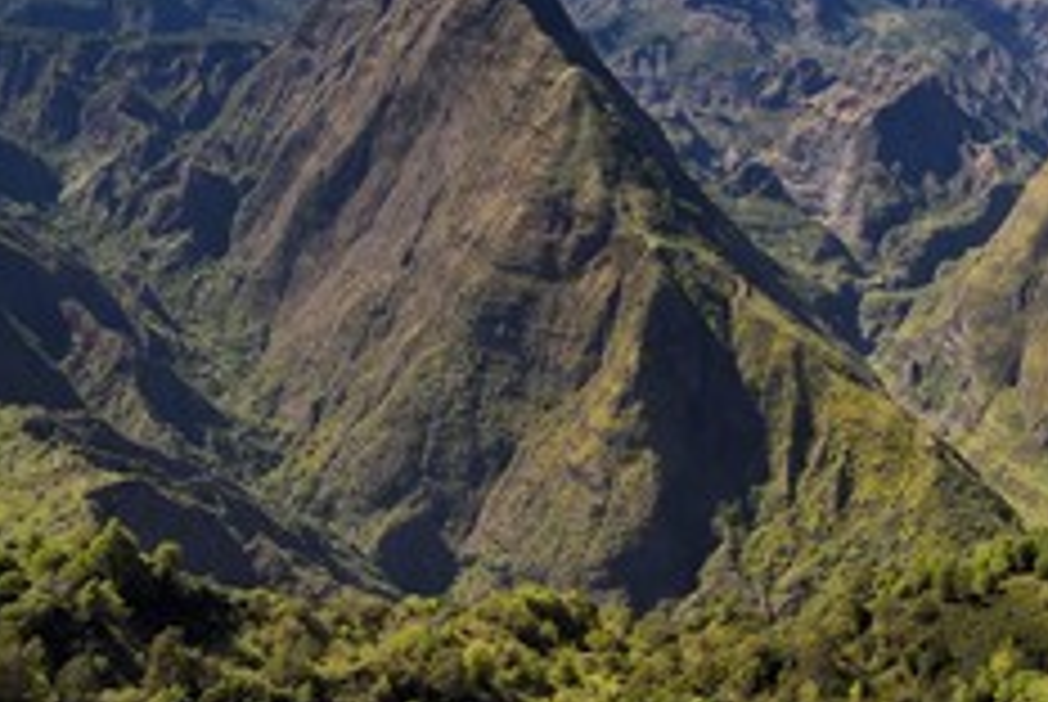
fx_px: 1574
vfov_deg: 24.6
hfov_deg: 35.5
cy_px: 112
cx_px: 859
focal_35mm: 54
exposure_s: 1/250
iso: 200
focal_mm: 30
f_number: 13
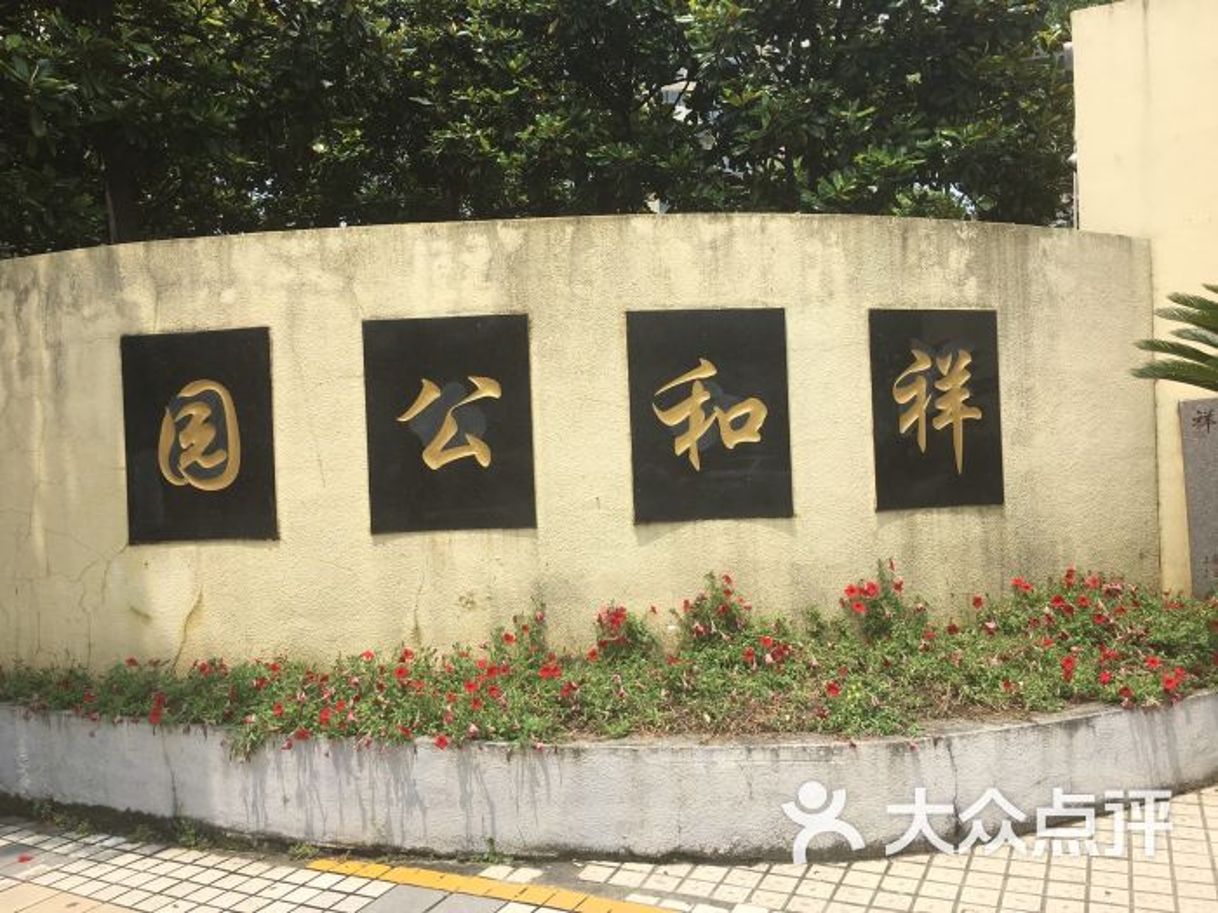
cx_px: 609
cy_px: 456
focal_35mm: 29
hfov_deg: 61.7
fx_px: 1020
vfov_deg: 48.2
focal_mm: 4.15
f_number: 2.2
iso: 25
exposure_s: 1/1202
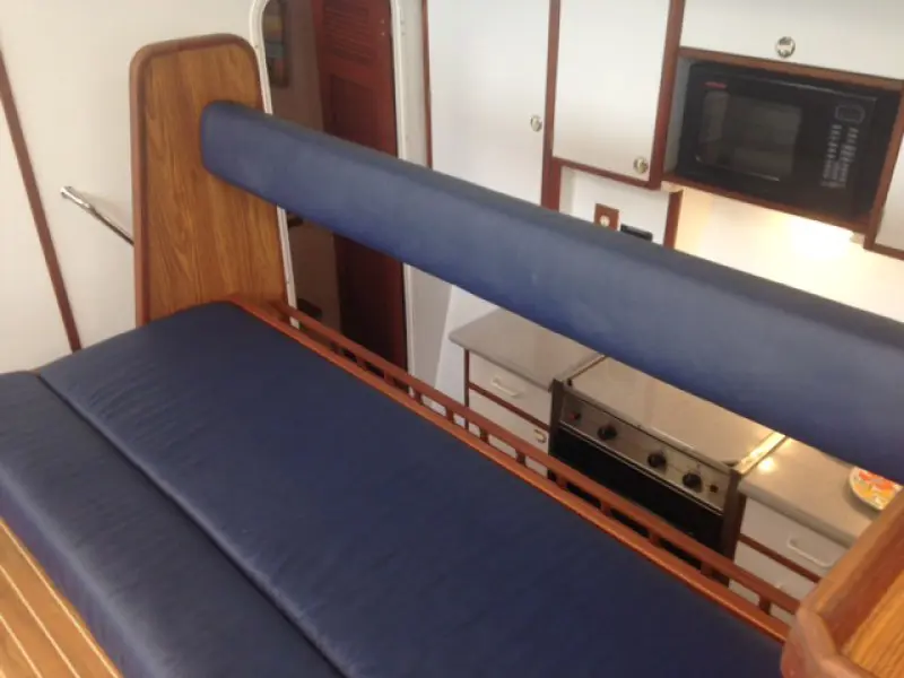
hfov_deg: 55.4
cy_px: 339
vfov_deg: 42.9
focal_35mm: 33
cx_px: 452
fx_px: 862
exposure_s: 1/20
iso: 50
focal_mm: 4.12
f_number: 2.4
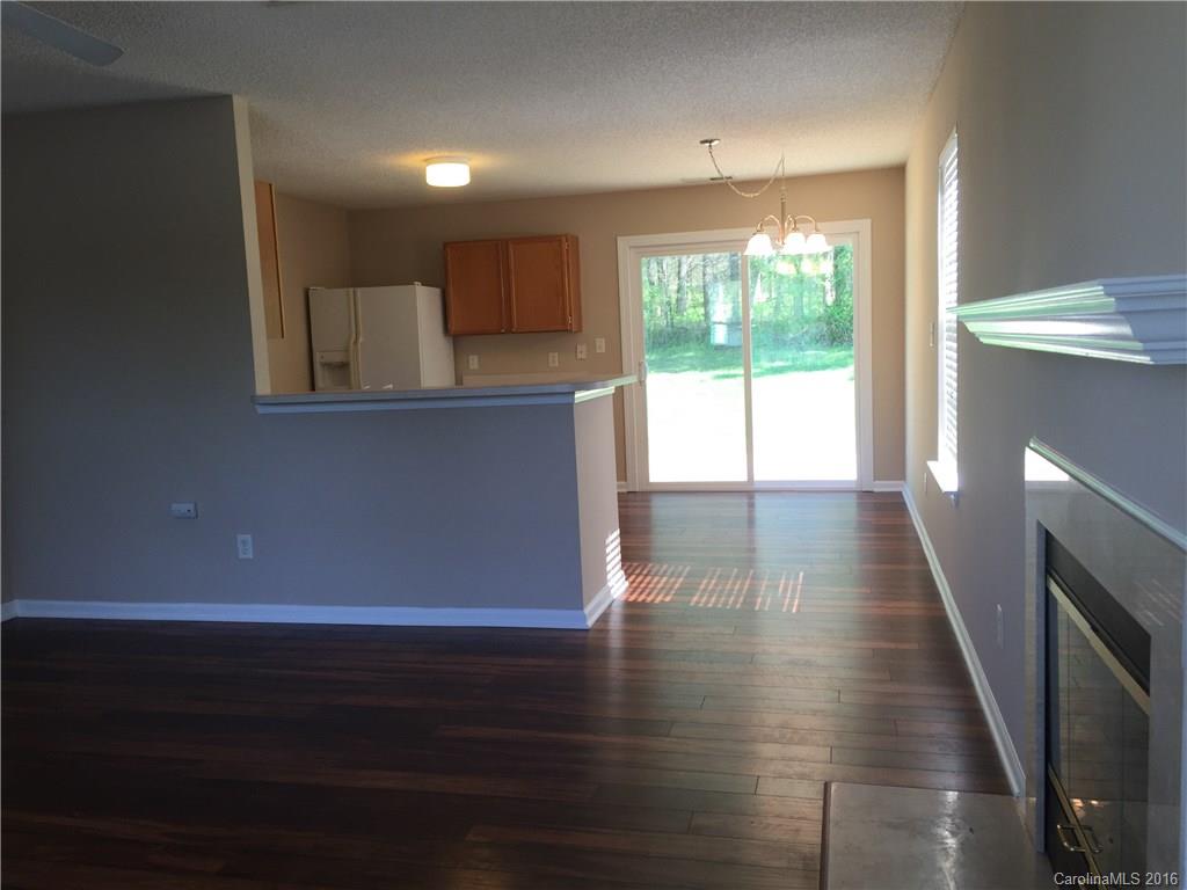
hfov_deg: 61.7
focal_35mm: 29
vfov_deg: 48.2
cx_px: 594
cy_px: 445
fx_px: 994
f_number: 2.2
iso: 40
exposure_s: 1/60
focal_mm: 4.15
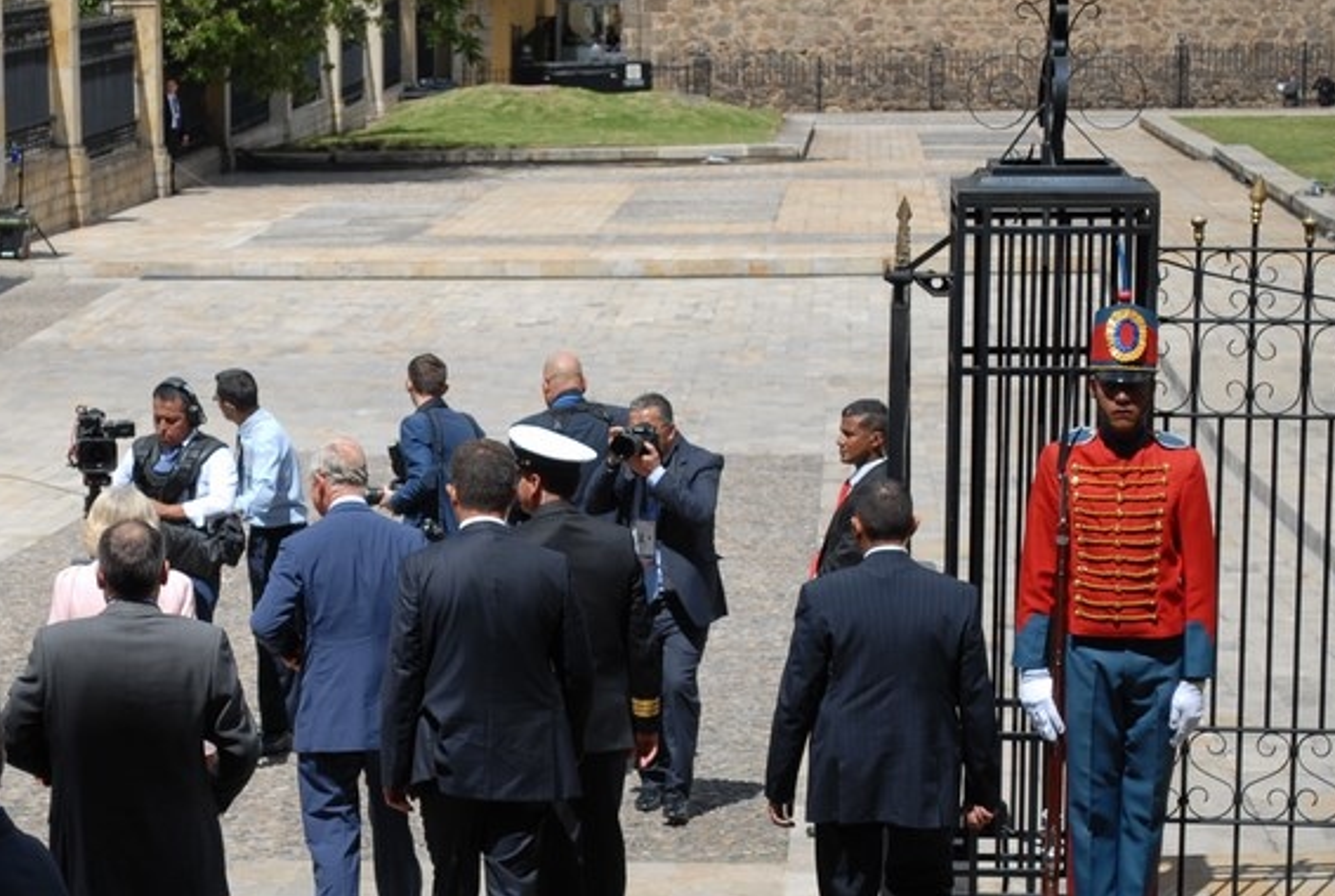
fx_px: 4711
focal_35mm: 127
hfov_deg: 16.1
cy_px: 568
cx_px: 377
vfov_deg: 10.9
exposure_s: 1/400
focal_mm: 55
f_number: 5.6
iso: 100
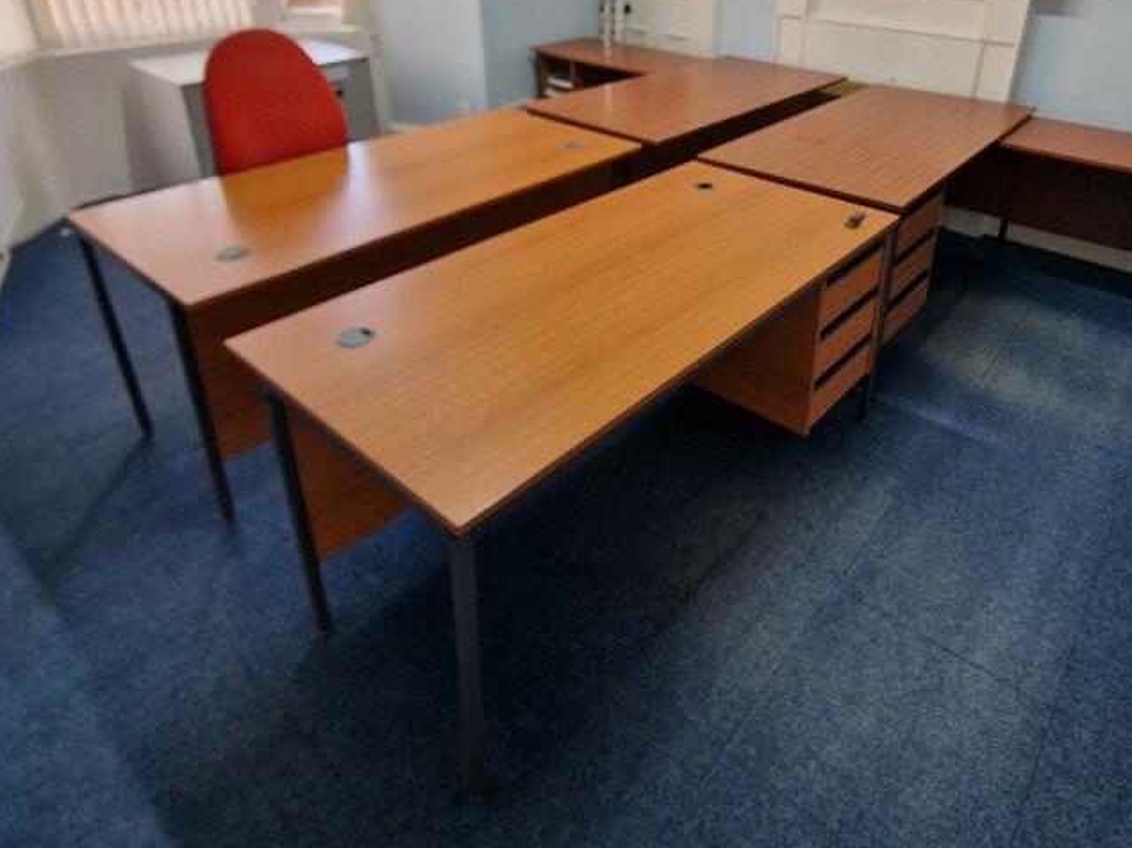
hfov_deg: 78.3
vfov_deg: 60.6
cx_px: 670
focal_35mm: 21
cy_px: 234
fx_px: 686
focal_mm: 2.2
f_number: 2.2
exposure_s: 1/50
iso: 80
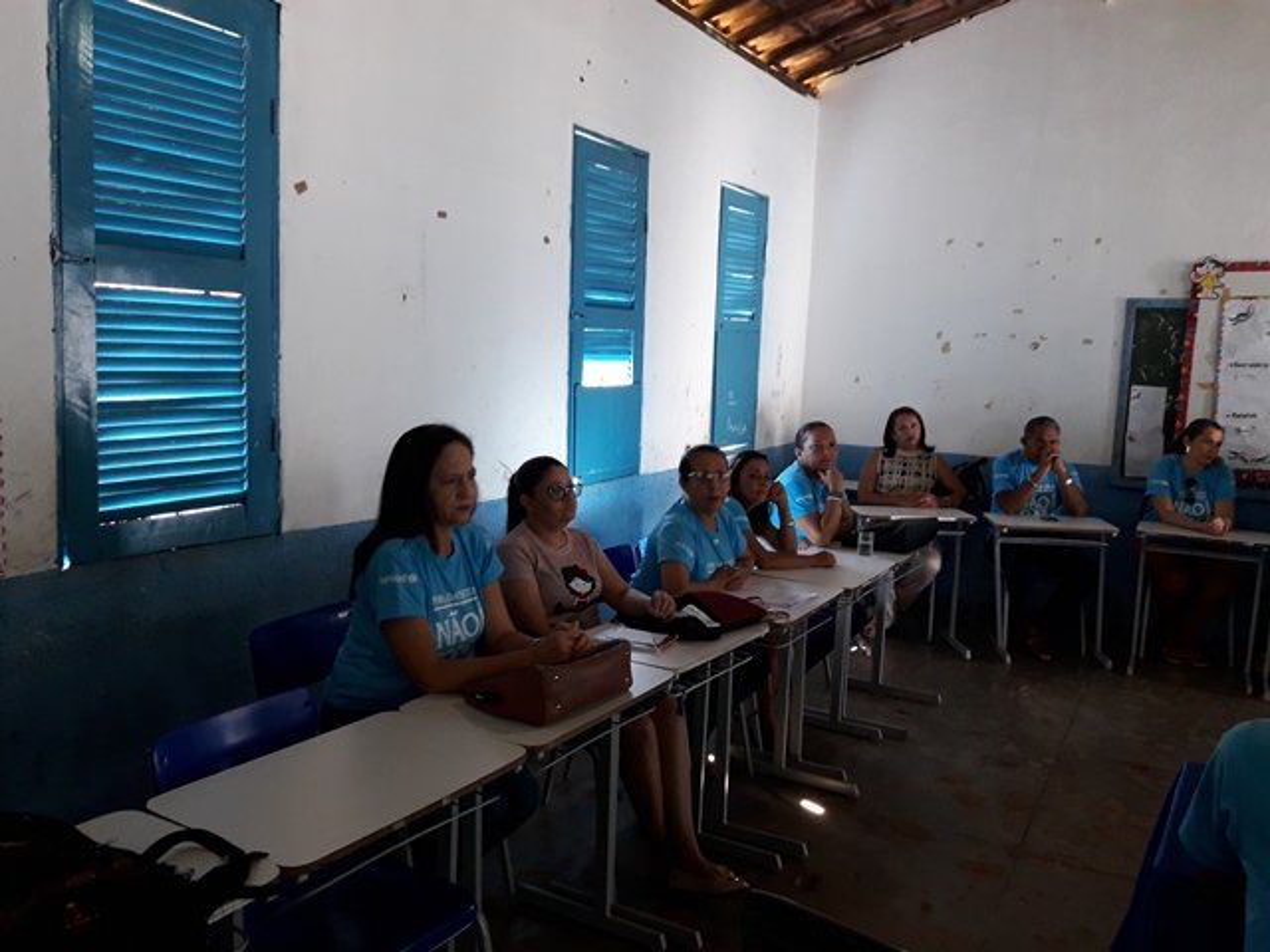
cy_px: 476
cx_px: 635
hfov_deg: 63.4
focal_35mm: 28
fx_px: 1027
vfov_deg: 49.7
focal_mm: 3.7
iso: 125
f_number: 1.9
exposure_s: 1/40
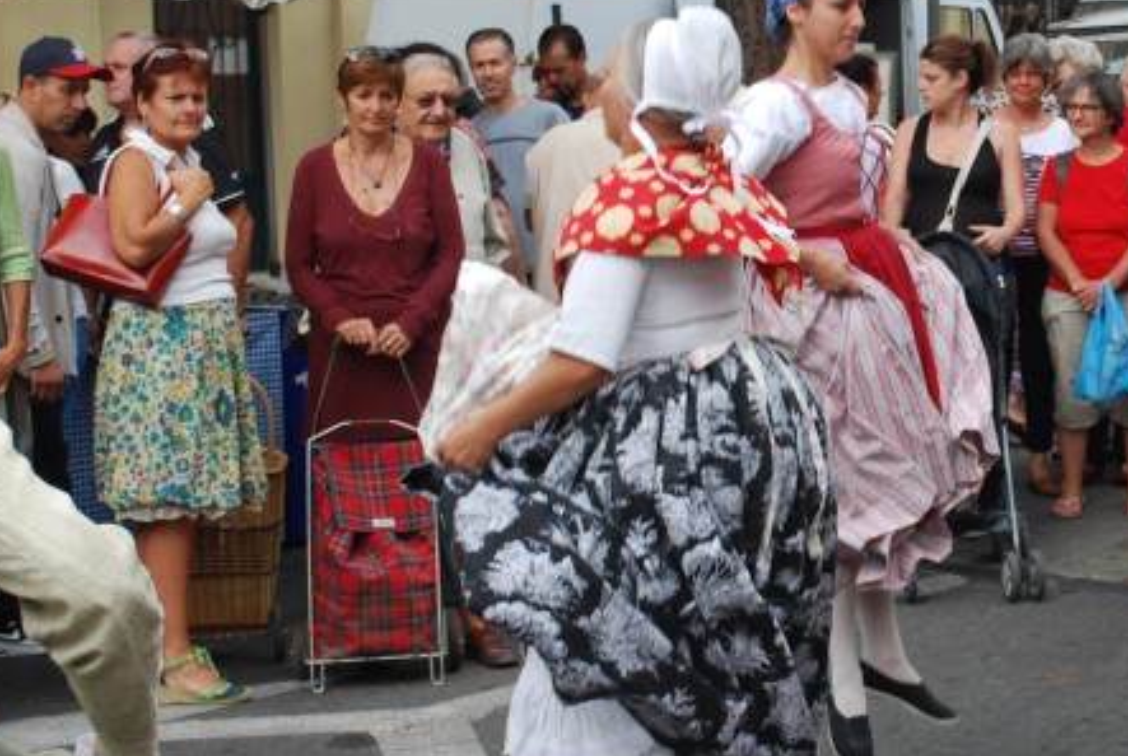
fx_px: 2979
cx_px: 960
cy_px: 241
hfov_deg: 21.1
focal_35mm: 95
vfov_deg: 14.4
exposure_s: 1/160
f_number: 6.3
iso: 100
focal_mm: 35
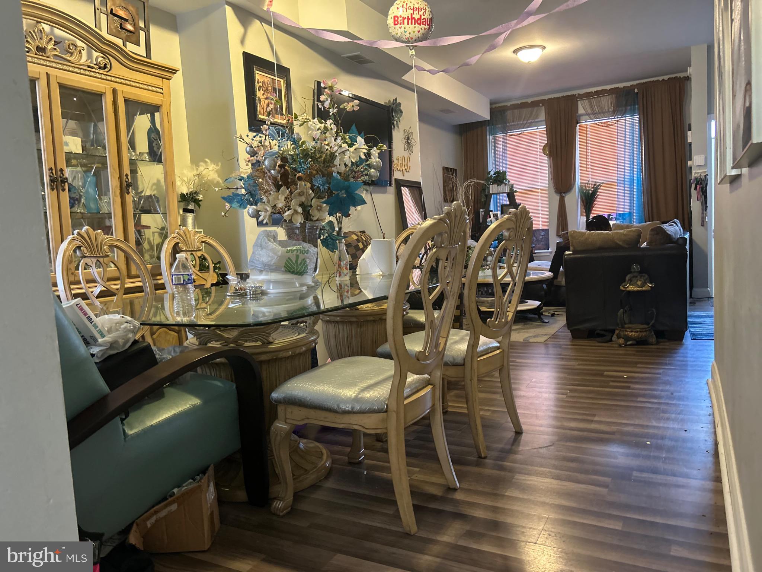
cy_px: 286
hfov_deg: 67.3
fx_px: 572
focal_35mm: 26
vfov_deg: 53.1
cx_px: 381
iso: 400
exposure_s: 1/60
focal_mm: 5.7
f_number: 1.5
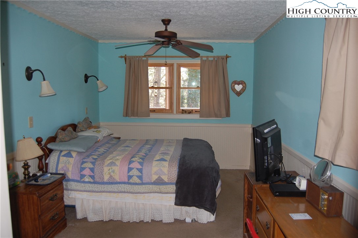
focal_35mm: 27
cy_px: 119
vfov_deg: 47.8
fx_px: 268
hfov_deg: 67.4
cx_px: 179
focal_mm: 18
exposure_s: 1/60
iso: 400
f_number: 3.5
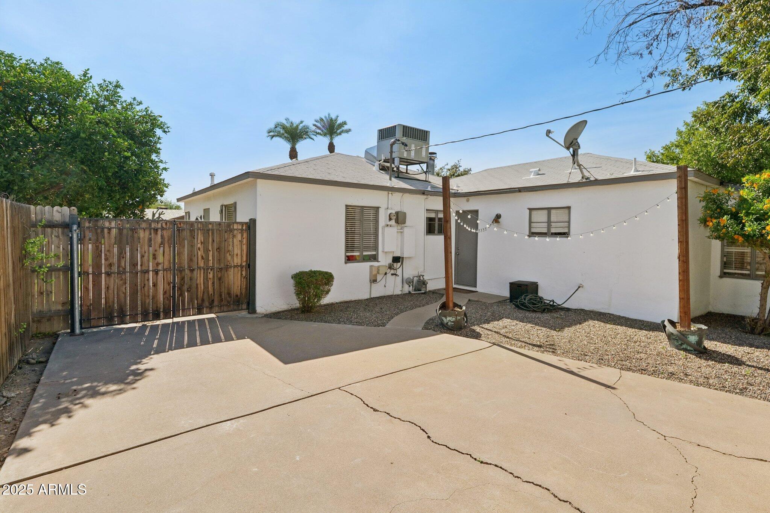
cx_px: 385
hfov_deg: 96.7
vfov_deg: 73.7
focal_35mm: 16
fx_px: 342
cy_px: 256
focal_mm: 16
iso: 400
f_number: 8
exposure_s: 1/1300
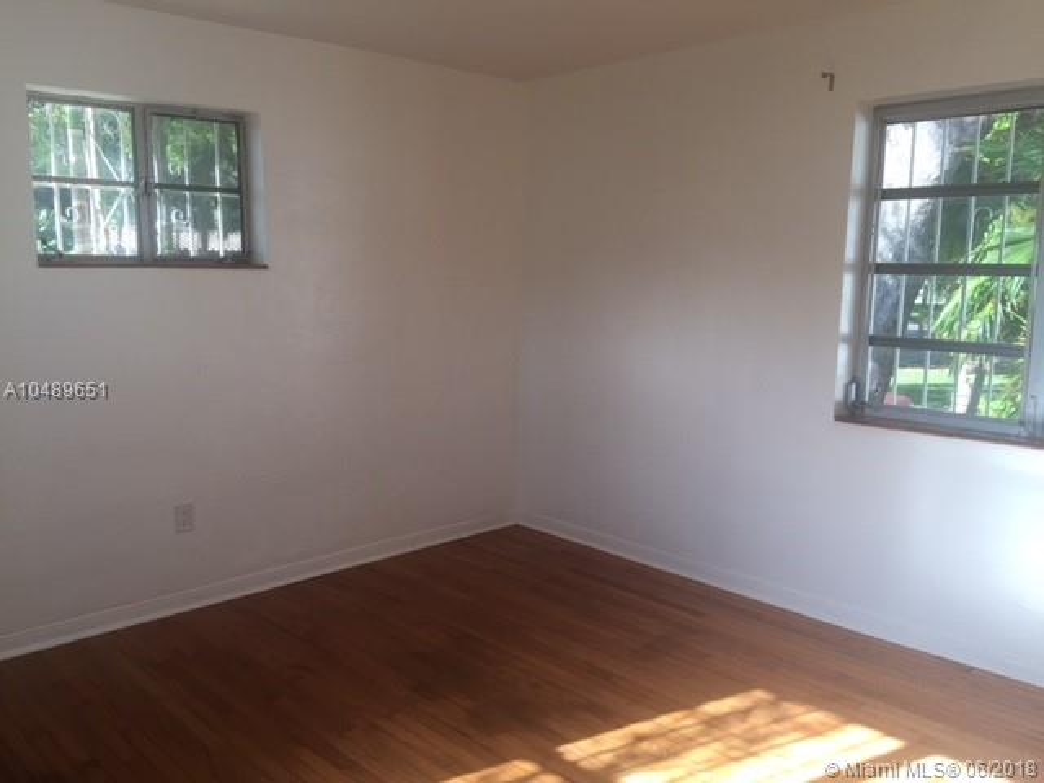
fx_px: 875
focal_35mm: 29
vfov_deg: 48.2
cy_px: 392
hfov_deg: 61.7
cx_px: 522
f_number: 2.2
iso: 32
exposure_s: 1/120
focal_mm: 4.15
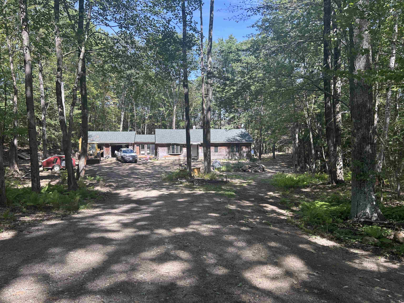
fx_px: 303
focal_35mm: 26
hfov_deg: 67.3
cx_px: 202
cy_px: 152
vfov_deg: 53.1
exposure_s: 1/646
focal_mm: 5.7
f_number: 1.5
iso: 50
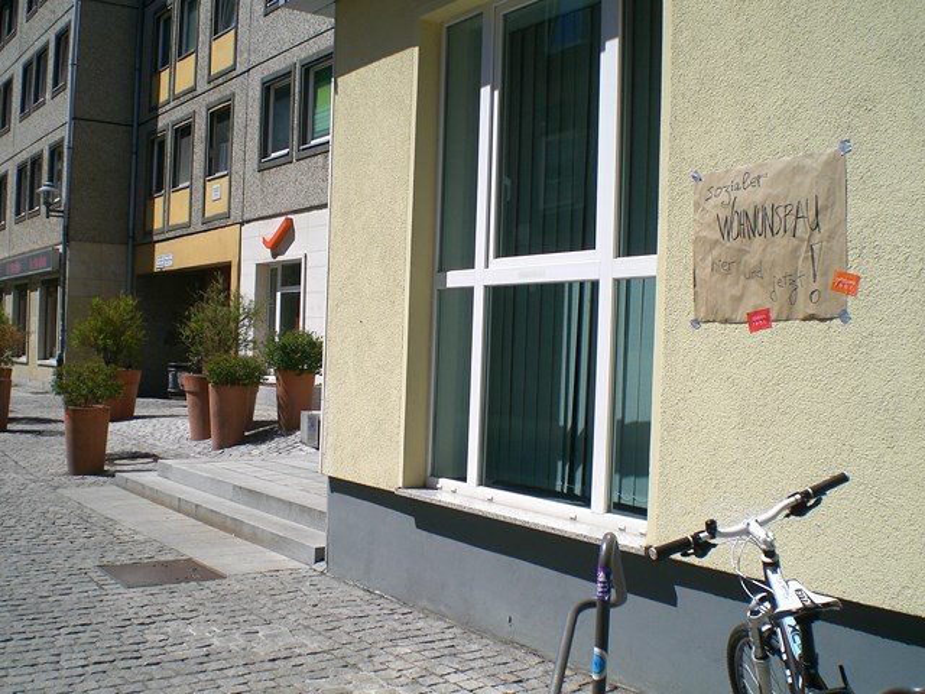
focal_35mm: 38
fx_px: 1015
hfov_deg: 49.0
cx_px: 462
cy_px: 347
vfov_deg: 37.7
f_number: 4.4
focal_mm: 6.3
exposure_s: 1/640
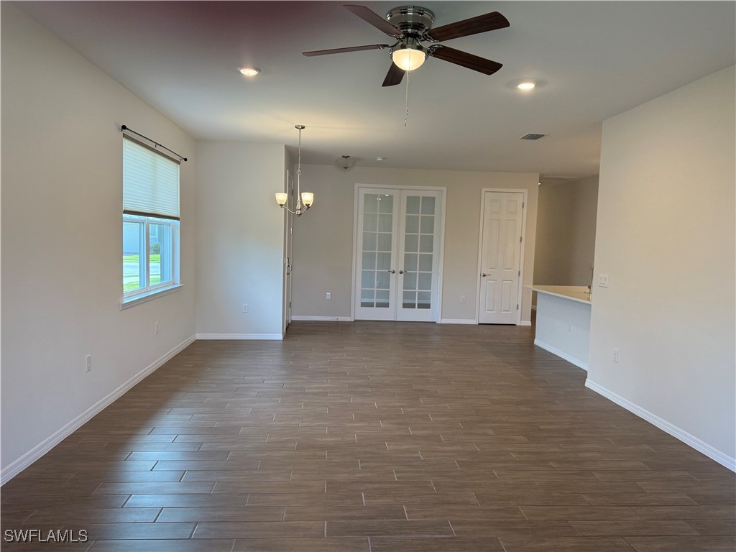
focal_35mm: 24
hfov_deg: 71.6
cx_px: 368
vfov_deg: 56.8
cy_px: 276
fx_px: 510
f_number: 1.78
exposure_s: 1/224
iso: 200
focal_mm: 6.76
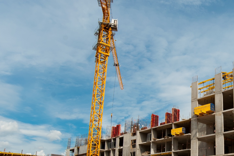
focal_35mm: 38
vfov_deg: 33.7
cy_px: 131
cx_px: 203
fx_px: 247
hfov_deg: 46.6
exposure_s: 1/400
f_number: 7.1
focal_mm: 18
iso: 100
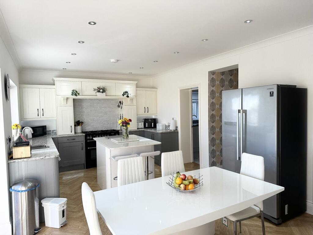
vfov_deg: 56.8
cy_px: 118
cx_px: 156
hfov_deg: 71.6
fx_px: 217
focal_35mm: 24
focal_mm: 6.86
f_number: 1.78
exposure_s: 1/300
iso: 80
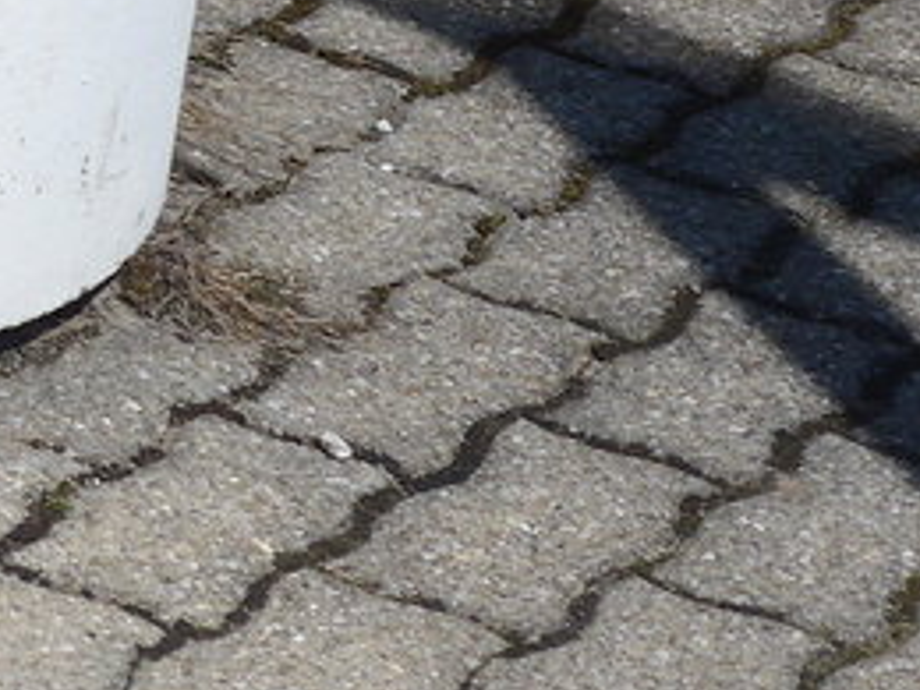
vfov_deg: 5.8
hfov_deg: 7.4
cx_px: -1192
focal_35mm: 254
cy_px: -163
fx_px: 6751
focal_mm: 11.3
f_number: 4
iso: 80
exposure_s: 1/2000
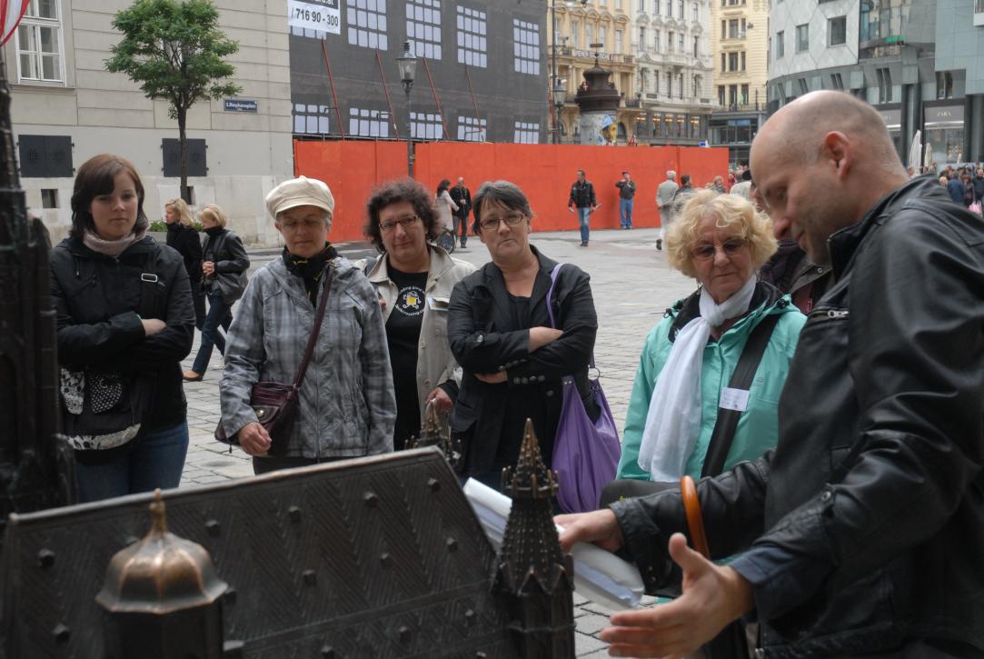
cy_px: 330
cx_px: 492
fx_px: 1396
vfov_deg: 26.6
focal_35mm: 51
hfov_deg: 38.8
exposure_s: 1/160
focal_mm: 34
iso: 400
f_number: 6.3
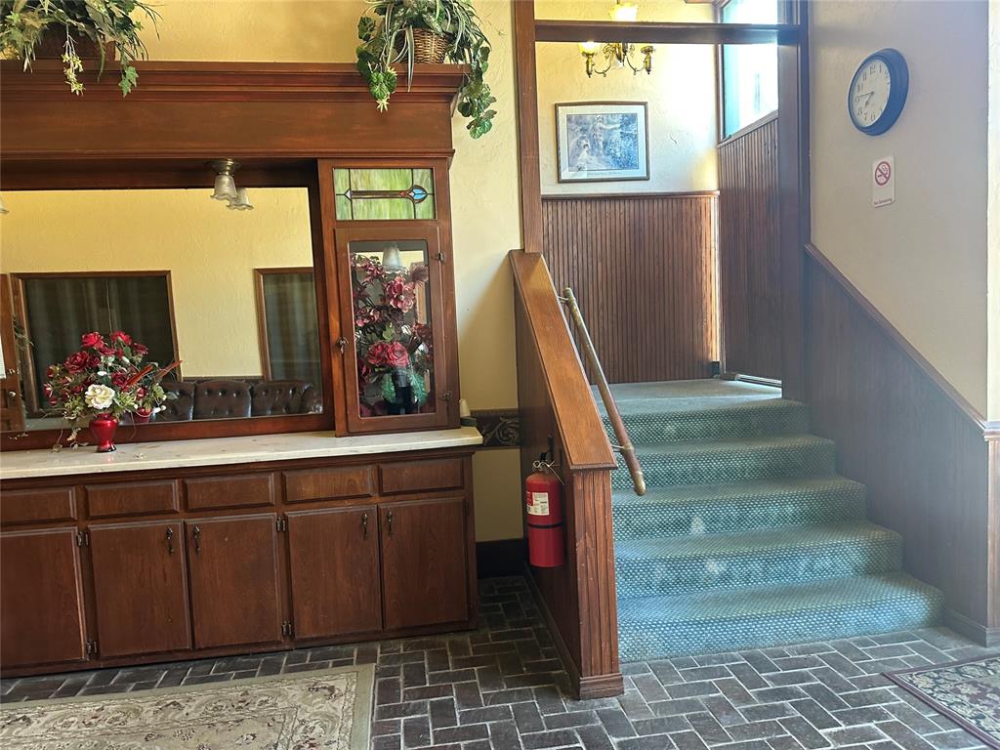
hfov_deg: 71.6
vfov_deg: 56.8
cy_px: 375
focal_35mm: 24
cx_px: 500
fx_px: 693
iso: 250
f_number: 1.78
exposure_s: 1/60
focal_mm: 6.86
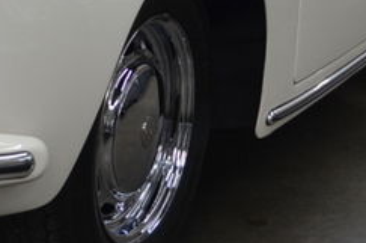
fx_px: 1542
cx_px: -87
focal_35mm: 152
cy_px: -72
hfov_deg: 13.1
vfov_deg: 8.9
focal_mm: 24
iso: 400
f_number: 4.2
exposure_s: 1/80
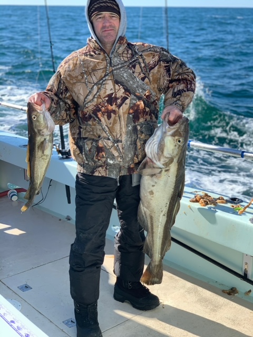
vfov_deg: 36.8
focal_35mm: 52
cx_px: 126
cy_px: 168
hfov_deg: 28.0
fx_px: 507
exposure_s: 1/551
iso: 16
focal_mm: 6
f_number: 2.4
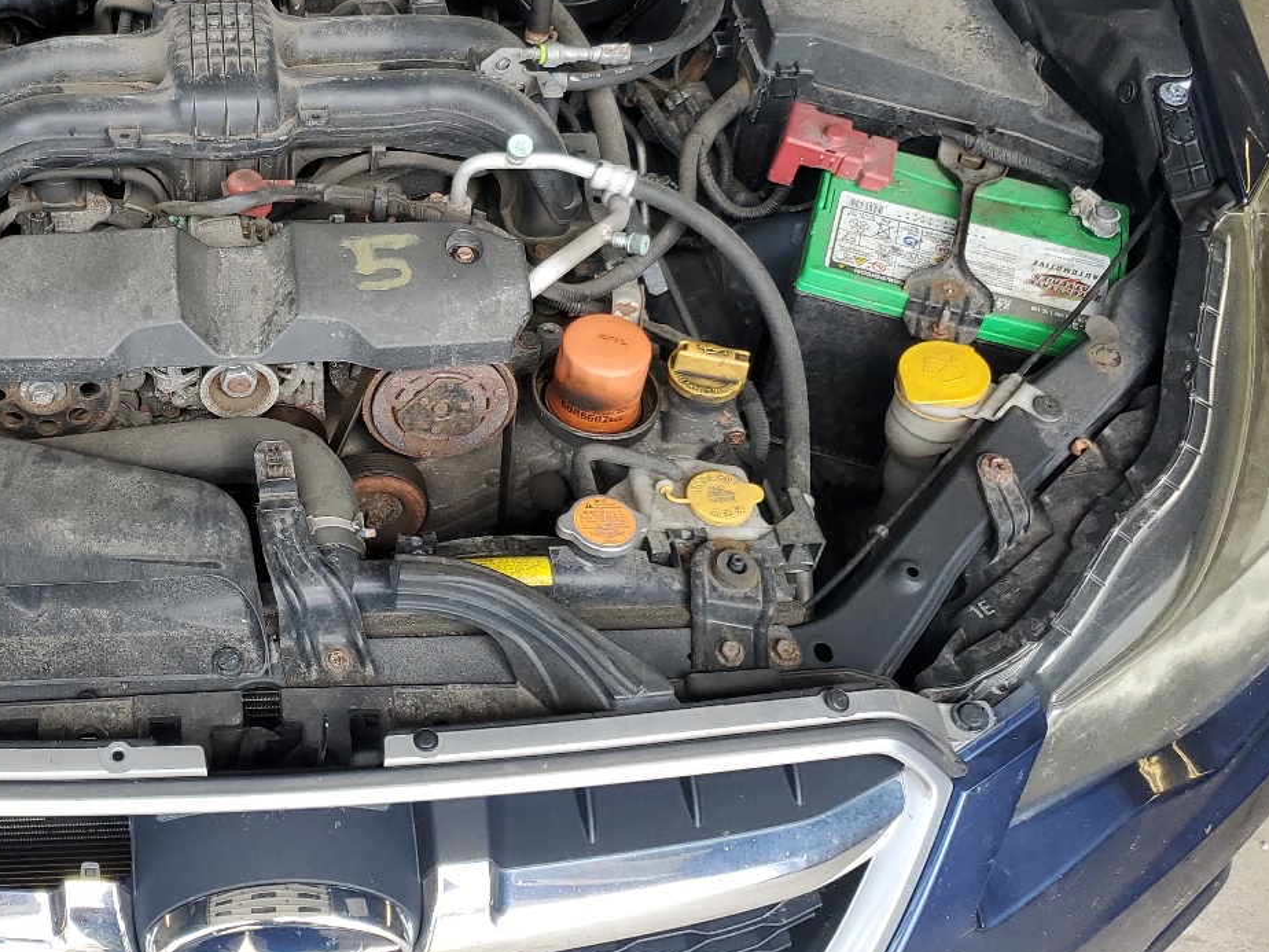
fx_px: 1650
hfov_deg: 39.9
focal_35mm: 45
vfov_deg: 32.0
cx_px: 207
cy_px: 356
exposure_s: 1/172
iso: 50
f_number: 1.5
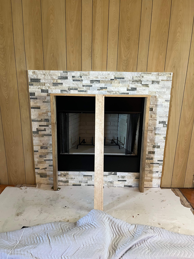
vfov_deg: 67.3
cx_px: 97
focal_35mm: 26
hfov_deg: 53.1
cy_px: 130
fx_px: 194
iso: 200
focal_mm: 5.1
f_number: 1.6
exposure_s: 1/60
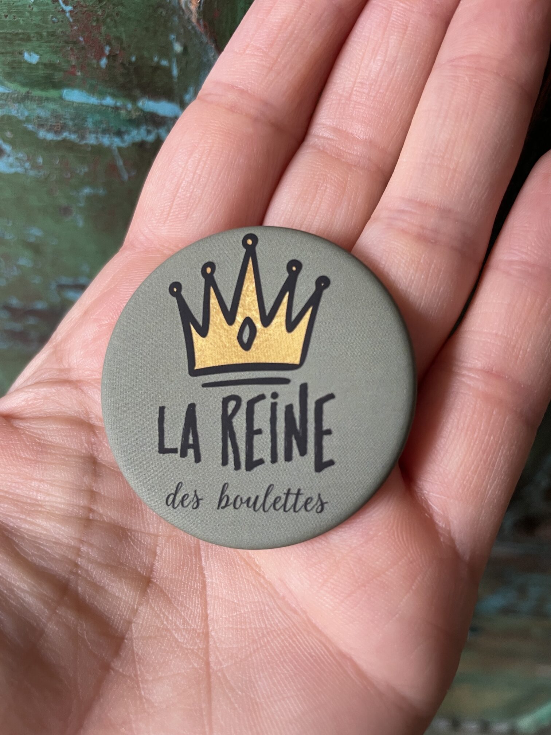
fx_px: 552
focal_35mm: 26
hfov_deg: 53.1
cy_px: 368
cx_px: 276
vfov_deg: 67.3
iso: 125
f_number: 1.6
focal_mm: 4.2
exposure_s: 1/63
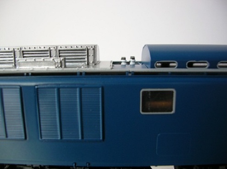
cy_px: 84
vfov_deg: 40.6
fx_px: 229
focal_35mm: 35
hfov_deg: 52.7
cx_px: 114
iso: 50
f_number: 2.8
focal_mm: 5.8
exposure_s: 1/41.6
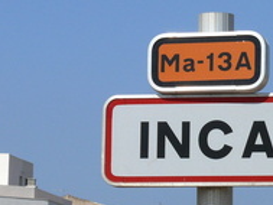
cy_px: 105
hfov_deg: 6.6
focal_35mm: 300
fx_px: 2367
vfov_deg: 5.0
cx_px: 207
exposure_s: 1/500
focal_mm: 23.9
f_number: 8
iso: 100
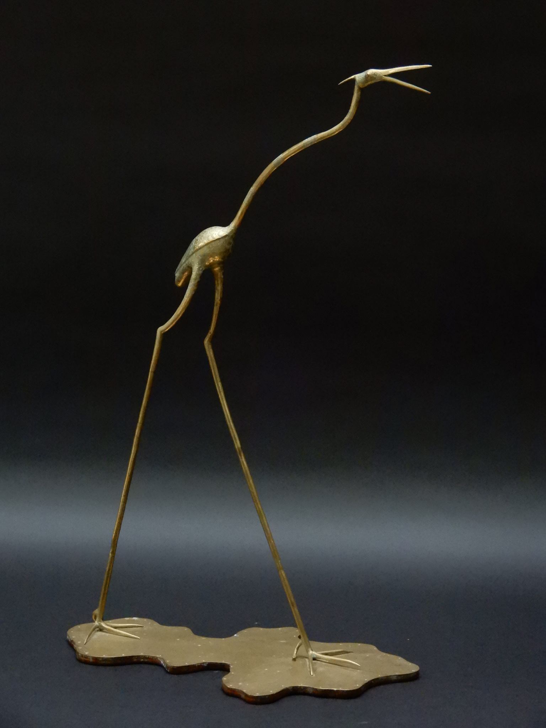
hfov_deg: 21.0
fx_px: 1472
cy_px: 364
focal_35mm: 70
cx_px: 273
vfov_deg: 27.8
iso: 1600
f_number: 4.5
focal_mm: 12.5
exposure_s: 1/100
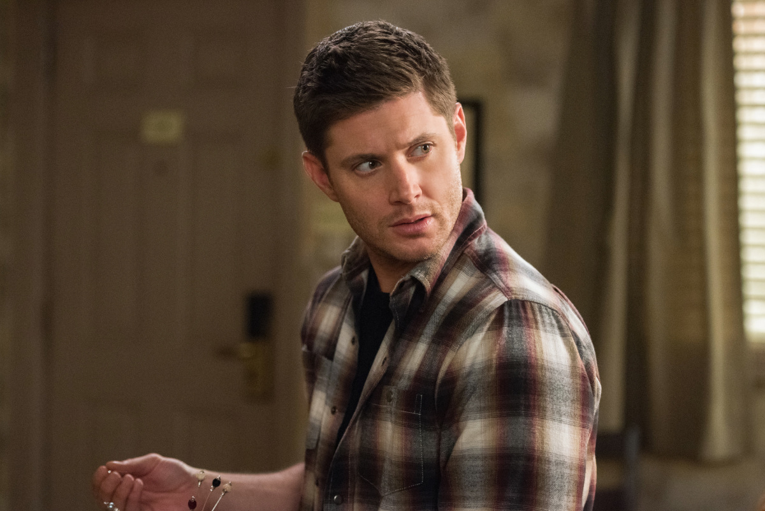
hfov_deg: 22.6
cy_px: 256
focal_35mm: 90
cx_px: 382
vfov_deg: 15.2
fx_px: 1913
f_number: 2.8
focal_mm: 90
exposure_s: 1/160
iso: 10000
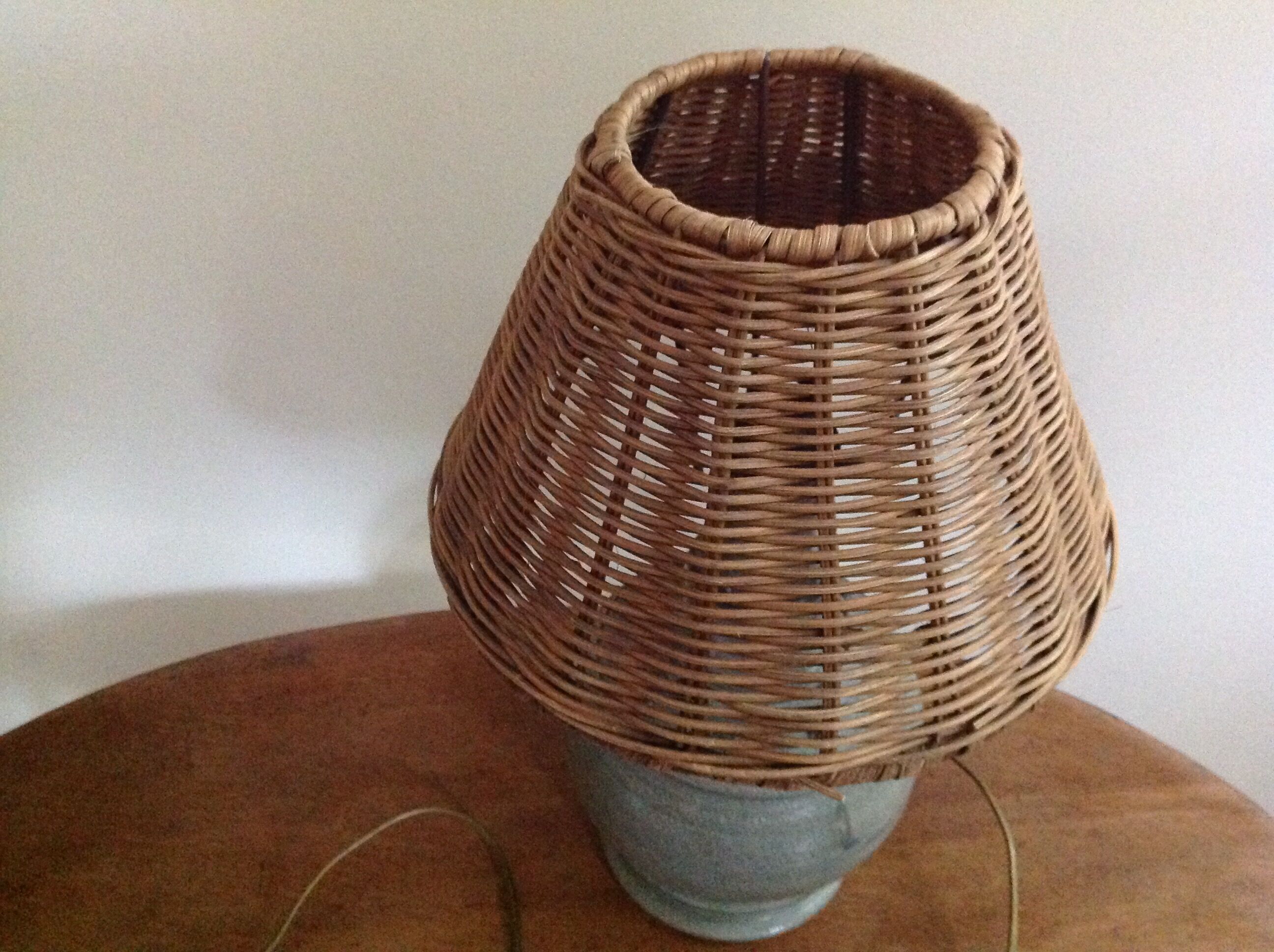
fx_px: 1286
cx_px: 637
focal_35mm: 35
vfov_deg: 40.6
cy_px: 476
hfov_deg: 52.7
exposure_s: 1/15
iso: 800
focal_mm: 4.28
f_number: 2.4
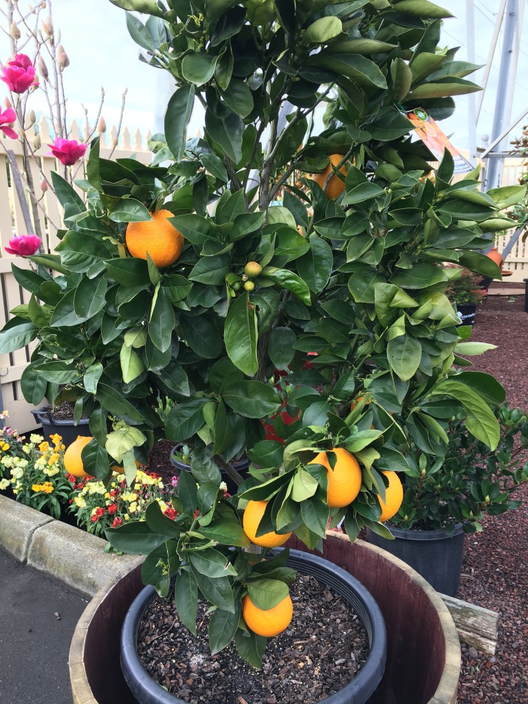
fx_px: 590
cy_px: 352
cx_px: 264
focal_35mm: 29
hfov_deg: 48.2
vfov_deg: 61.7
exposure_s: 1/114
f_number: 2.2
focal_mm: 4.15
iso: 25
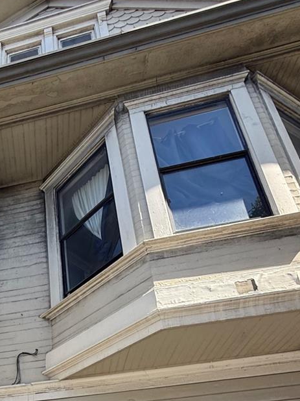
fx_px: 393
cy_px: 405
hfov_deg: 39.2
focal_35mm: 34
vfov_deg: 45.2
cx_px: 37
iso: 64
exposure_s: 1/540
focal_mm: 2.22
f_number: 2.2
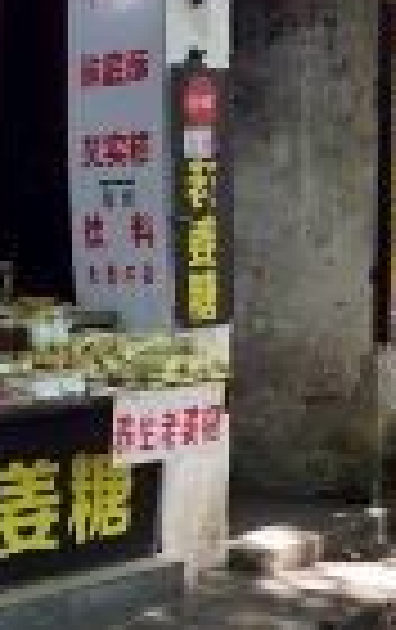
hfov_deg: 13.6
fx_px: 1651
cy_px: 218
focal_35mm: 96
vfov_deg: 21.5
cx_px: 90
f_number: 4
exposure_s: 1/60
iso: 125
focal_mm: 22
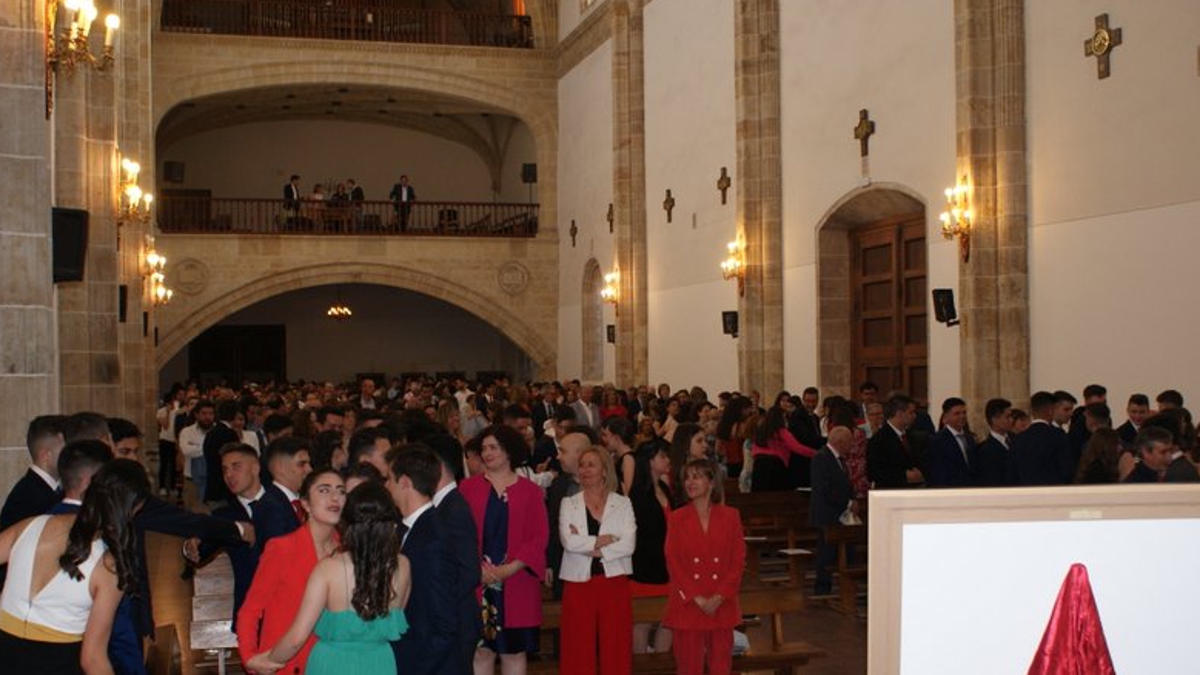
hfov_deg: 48.4
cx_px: 587
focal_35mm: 42
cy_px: 404
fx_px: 1336
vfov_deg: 28.3
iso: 400
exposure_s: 1/60
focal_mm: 26
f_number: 5.6
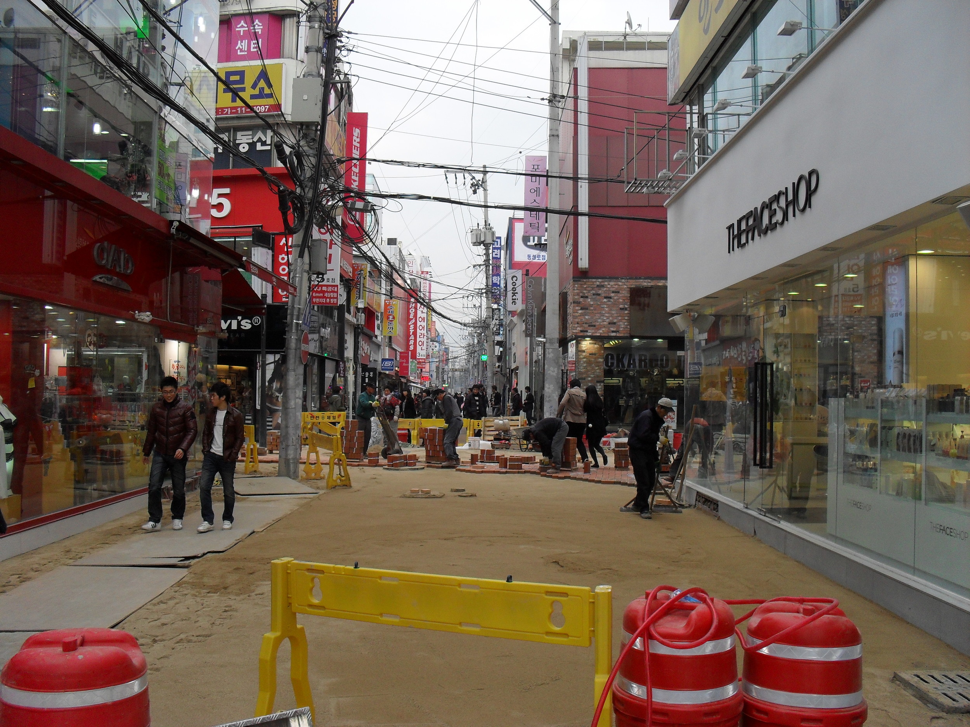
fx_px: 981
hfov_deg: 52.6
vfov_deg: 40.7
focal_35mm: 35
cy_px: 364
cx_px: 485
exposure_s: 1/250
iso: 100
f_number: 3.2
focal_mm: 6.3
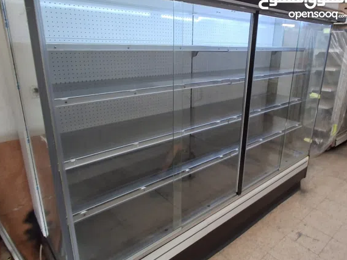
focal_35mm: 18
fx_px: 180
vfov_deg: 71.5
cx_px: 167
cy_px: 121
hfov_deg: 87.7
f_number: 2.2
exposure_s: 1/50
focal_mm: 1.64
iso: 80
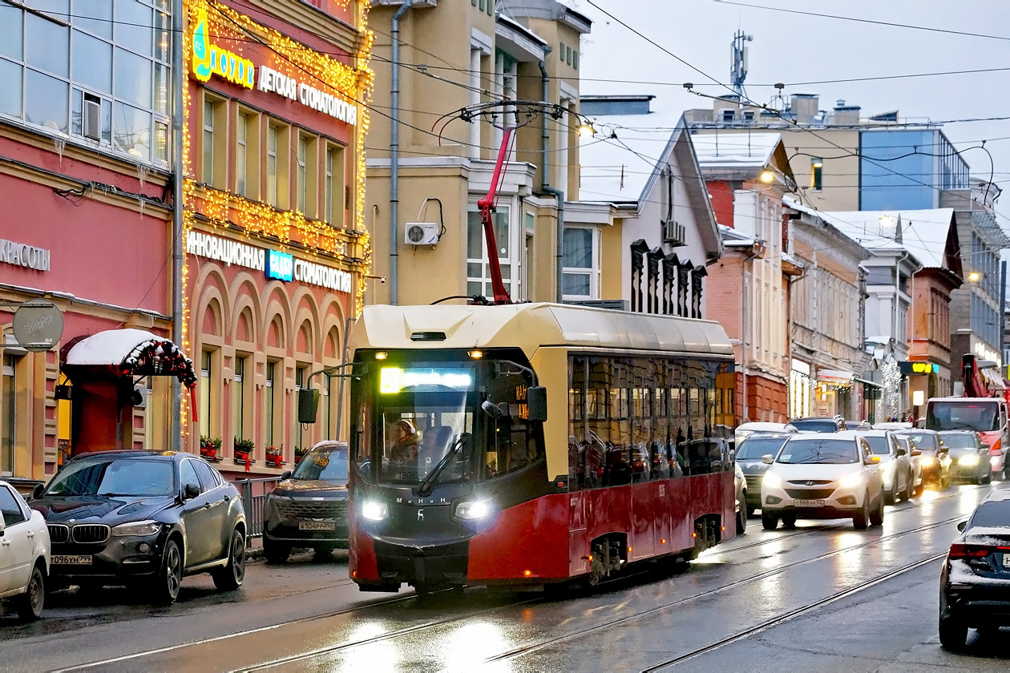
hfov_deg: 16.1
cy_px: 336
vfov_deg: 10.8
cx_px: 505
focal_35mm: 128
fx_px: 3577
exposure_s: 1/50
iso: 800
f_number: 5.6
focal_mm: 85
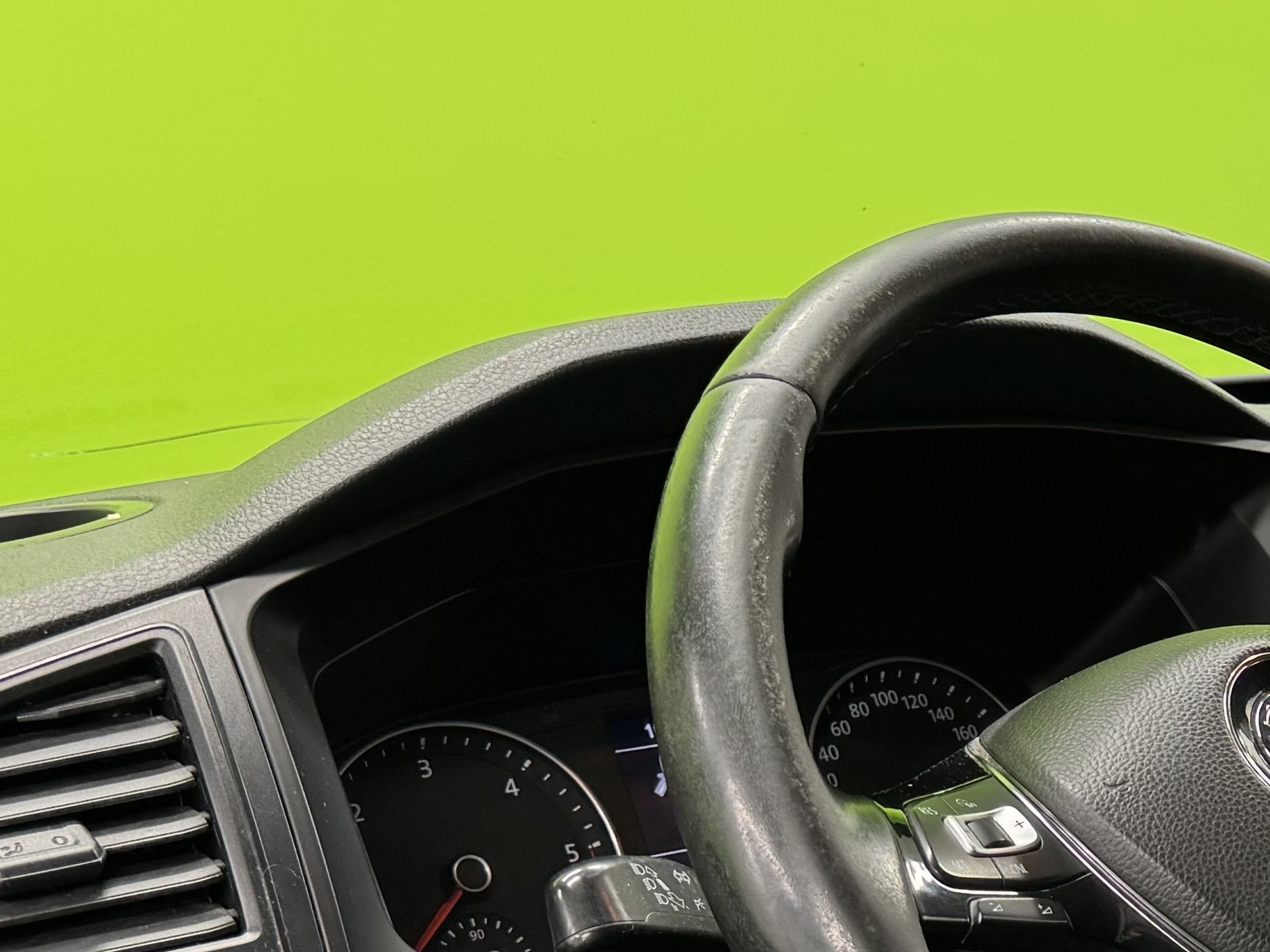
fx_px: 2678
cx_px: 1311
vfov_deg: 20.0
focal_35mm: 73
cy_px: 736
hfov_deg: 25.2
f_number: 1.78
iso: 200
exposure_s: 1/50
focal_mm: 6.76
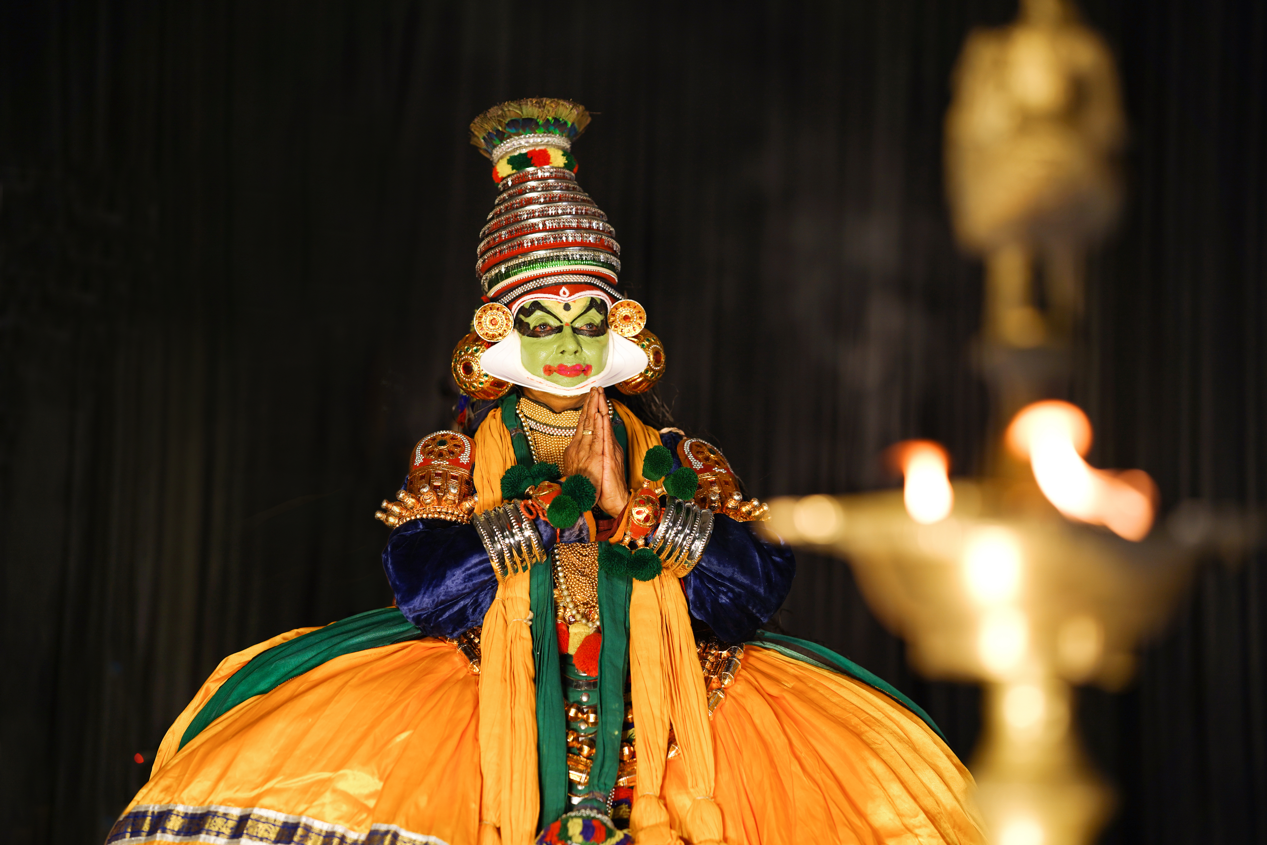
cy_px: 422
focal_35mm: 85
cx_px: 634
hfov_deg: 23.9
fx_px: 2991
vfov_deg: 16.1
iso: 125
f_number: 2
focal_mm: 85
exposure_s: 1/200
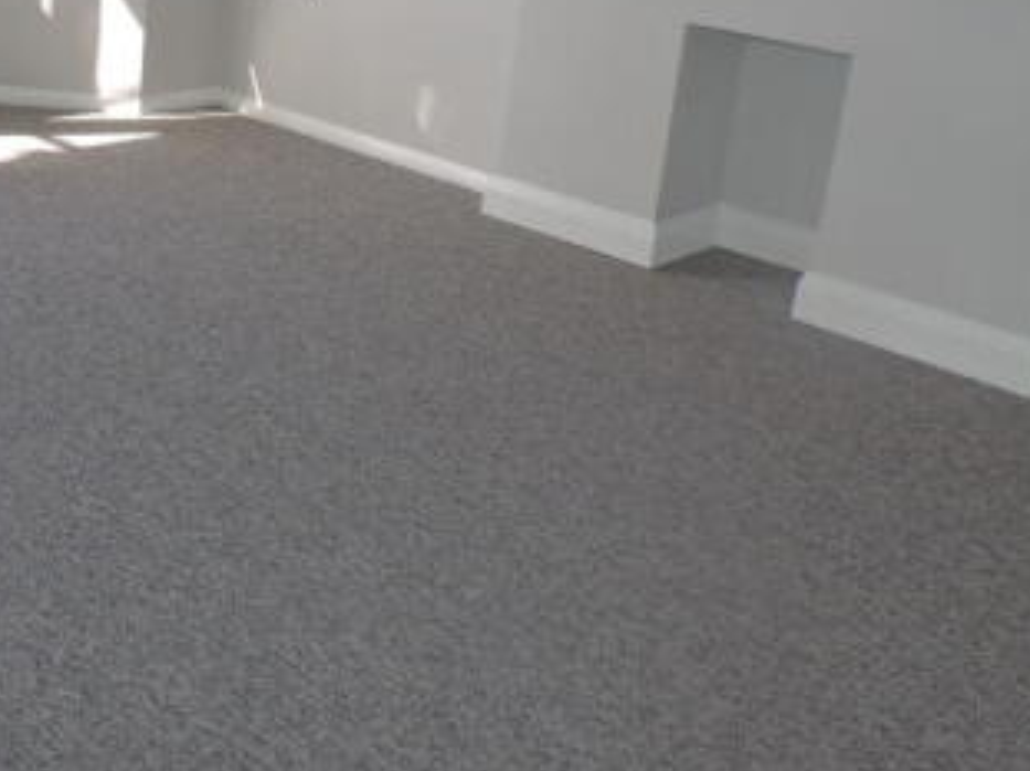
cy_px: 68
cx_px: 233
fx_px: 1338
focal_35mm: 45
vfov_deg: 30.6
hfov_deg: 40.7
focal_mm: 4.3
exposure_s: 1/125
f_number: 3
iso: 80
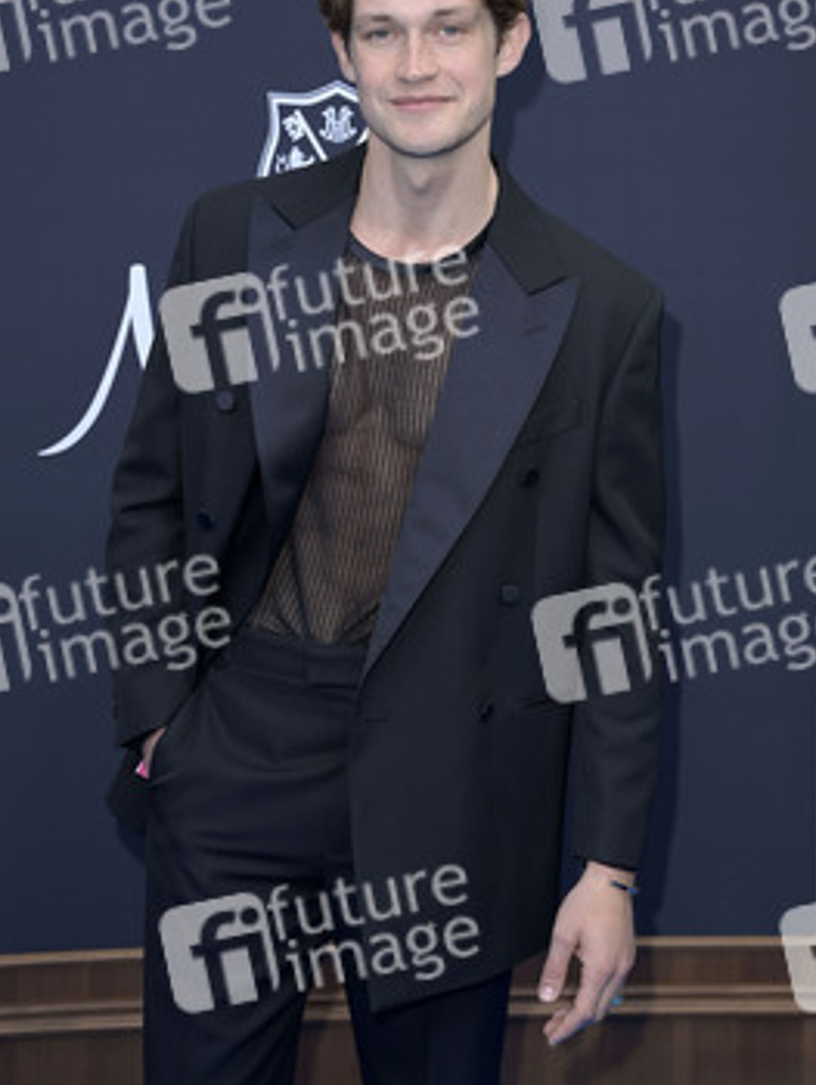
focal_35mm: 68
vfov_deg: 28.5
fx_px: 2135
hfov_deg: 21.6
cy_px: 474
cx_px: 410
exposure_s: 1/250
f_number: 5.6
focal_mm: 62
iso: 500
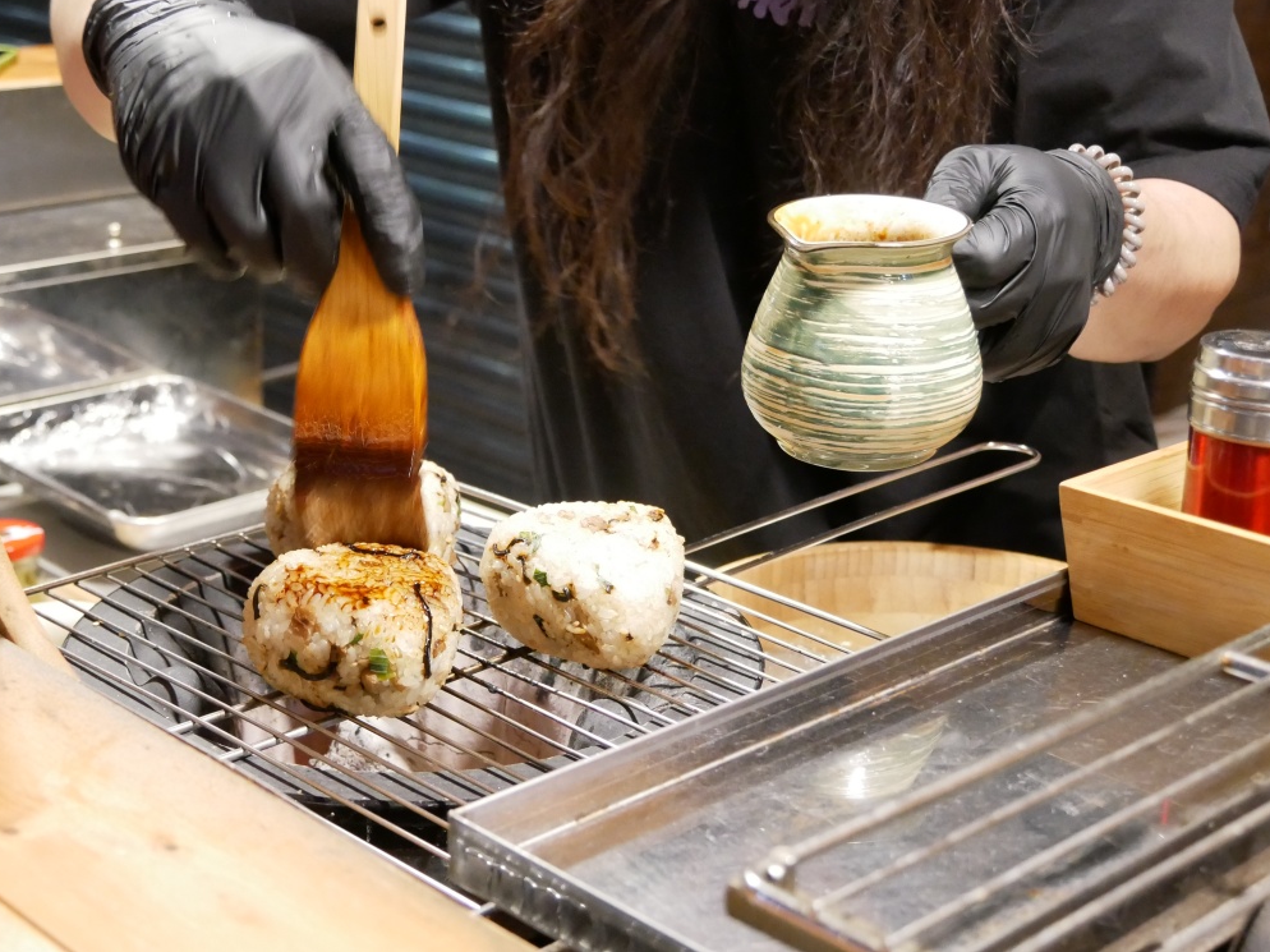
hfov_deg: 33.2
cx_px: 523
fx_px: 2127
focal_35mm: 58
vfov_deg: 25.2
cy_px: 378
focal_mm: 24
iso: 3200
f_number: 4.1
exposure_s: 1/50
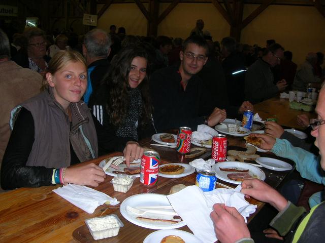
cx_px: 162
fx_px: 329
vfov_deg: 40.7
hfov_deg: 52.6
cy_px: 122
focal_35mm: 35
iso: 50
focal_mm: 5.8
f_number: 2.8
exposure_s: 1/60.1
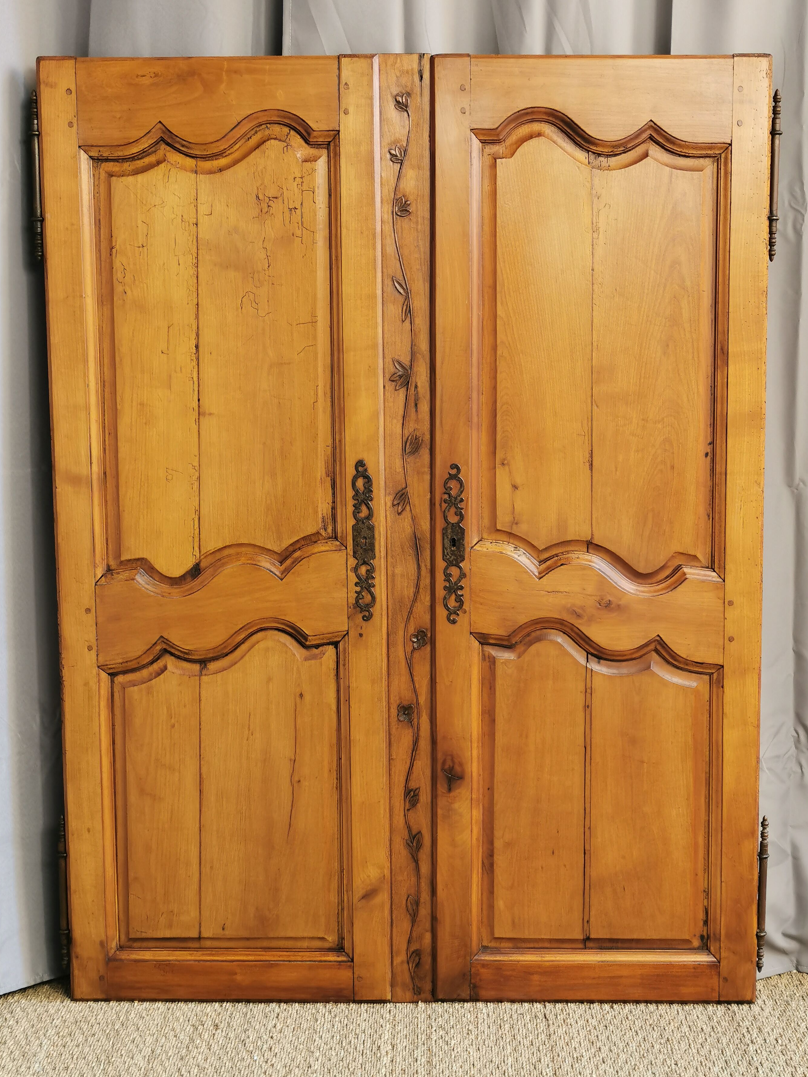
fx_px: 1619
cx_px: 408
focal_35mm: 52
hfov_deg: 28.0
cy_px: 535
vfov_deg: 36.8
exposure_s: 1/100
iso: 80
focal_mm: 5.58
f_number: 1.8
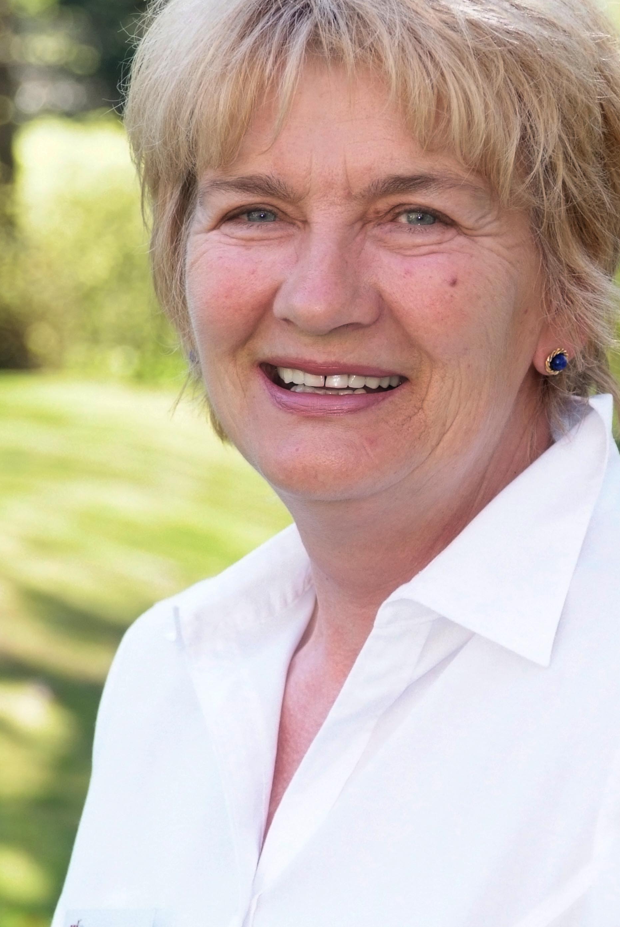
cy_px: 408
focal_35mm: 184
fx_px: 4742
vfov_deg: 11.2
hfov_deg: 7.5
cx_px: 379
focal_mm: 80
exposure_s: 1/250
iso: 800
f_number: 5.6
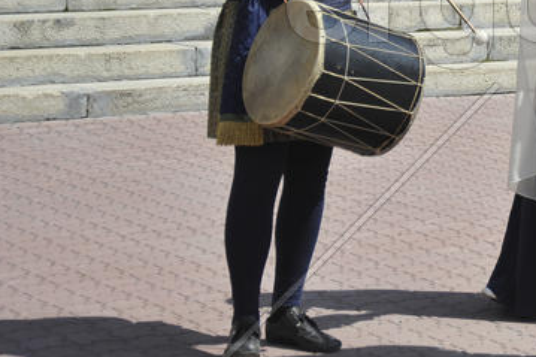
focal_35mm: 170
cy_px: 6
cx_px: 575
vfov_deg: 8.0
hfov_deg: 11.9
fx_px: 2530
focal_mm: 70
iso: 800
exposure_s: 1/4000
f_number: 5.3
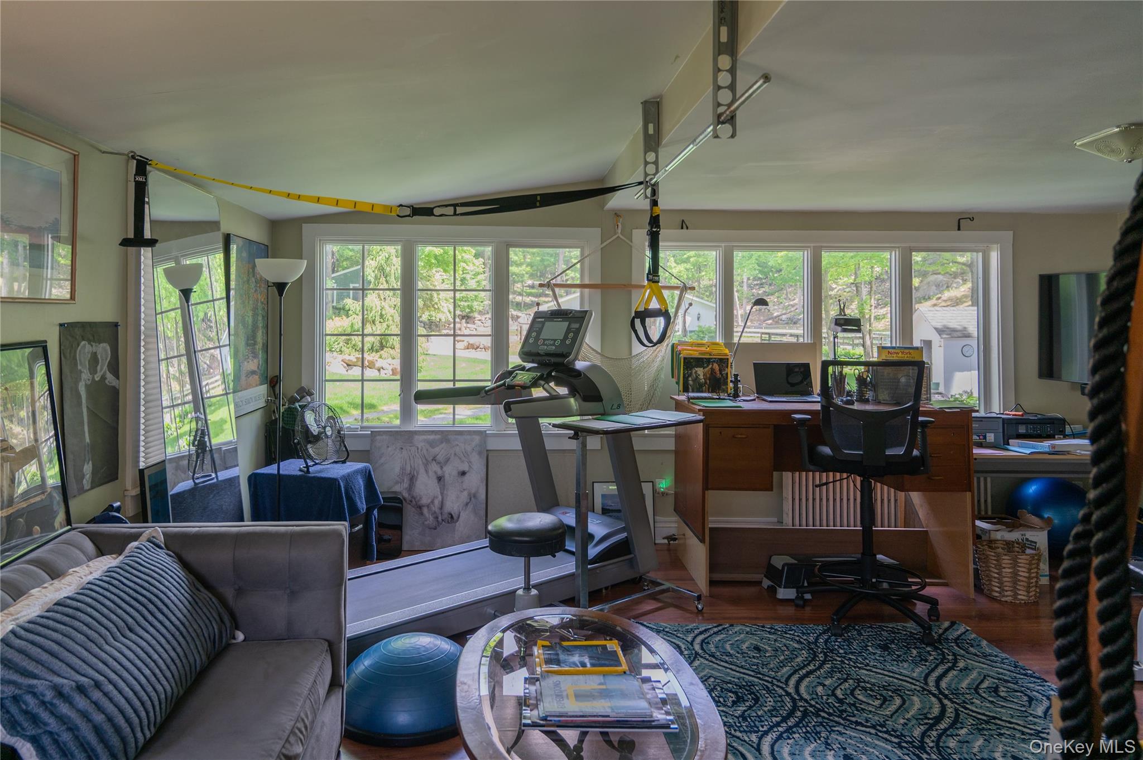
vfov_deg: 53.1
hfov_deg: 73.8
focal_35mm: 24
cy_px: 380
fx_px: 761
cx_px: 572
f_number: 4
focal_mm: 24
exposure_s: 1/40
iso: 100
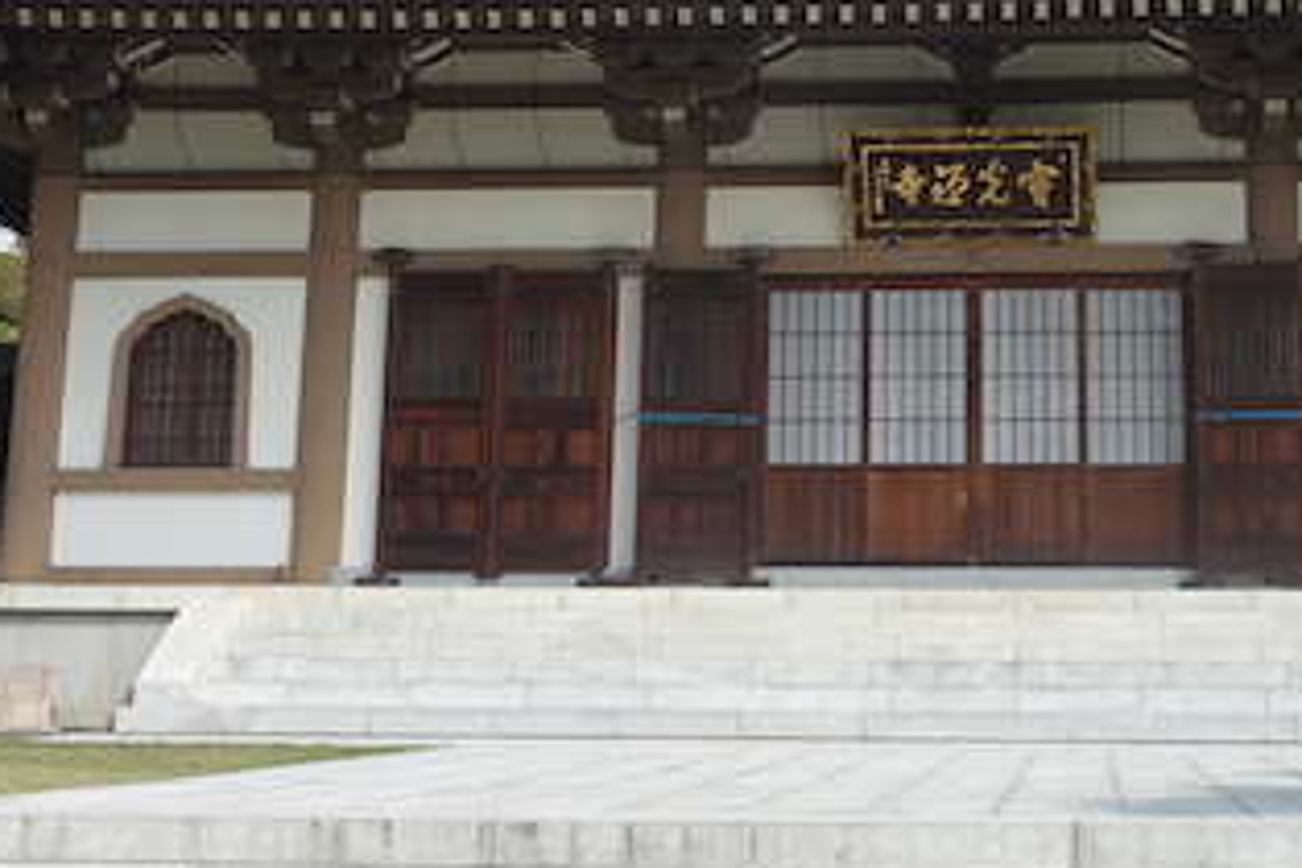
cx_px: 901
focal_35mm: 61
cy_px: 209
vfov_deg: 22.0
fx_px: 2206
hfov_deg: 32.5
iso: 125
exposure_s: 1/250
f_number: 5.6
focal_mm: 8.8
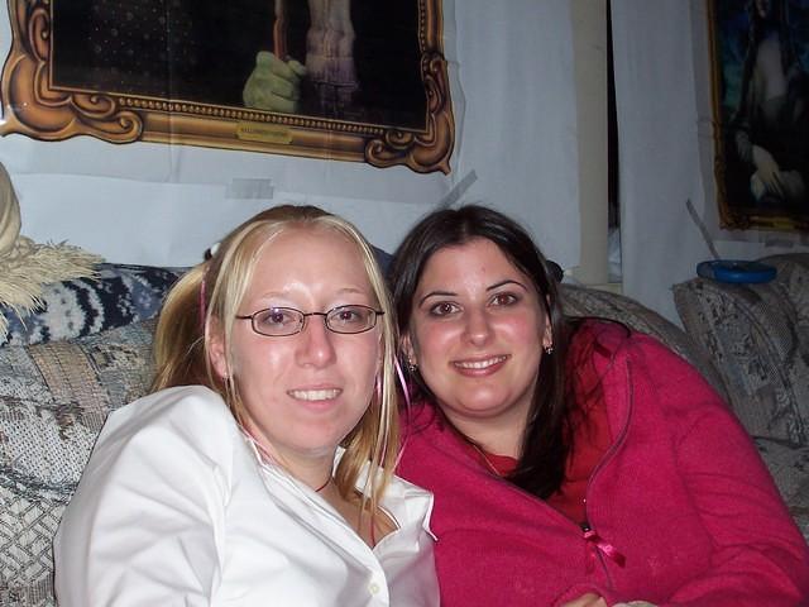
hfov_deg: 33.8
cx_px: 404
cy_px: 304
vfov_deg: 25.7
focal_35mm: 57
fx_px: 1332
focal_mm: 8.6
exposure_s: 1/60
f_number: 3.4
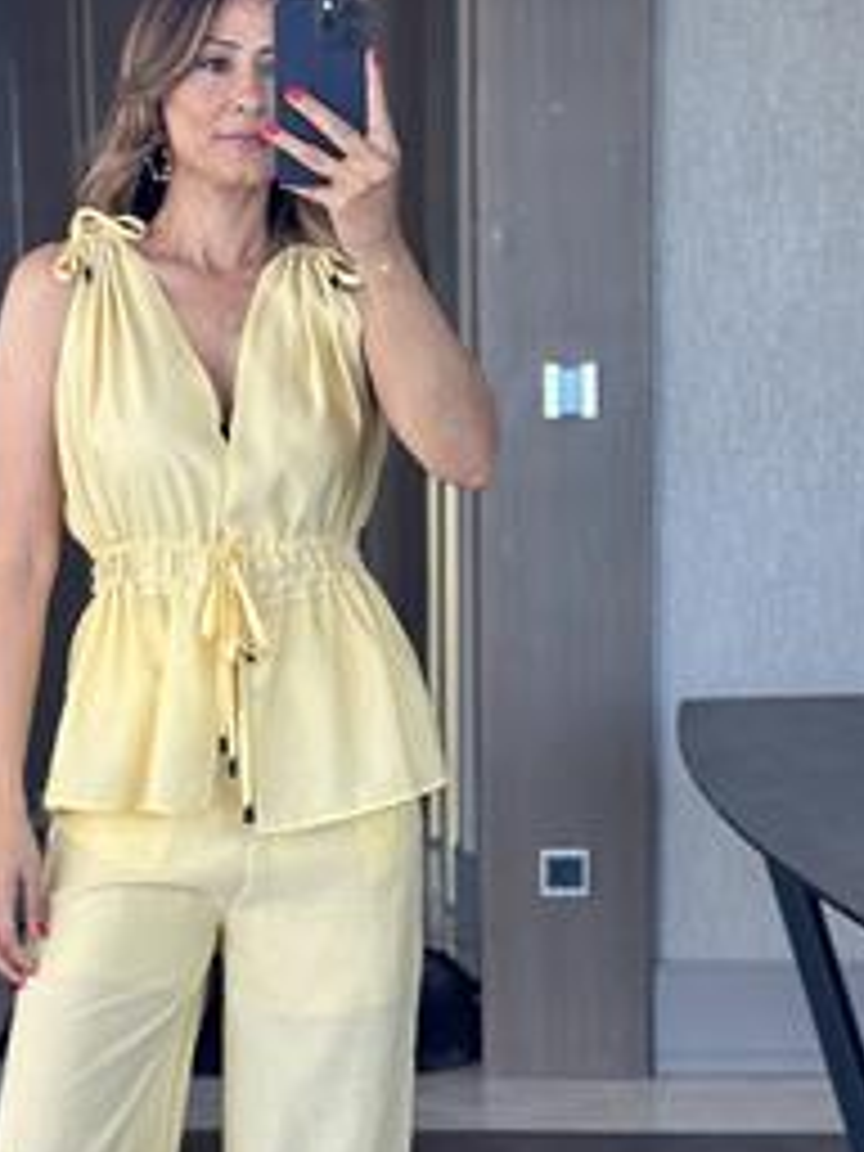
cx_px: 234
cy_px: 765
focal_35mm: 95
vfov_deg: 20.6
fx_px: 3162
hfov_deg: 15.5
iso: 100
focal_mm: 6.86
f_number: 1.78
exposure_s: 1/121
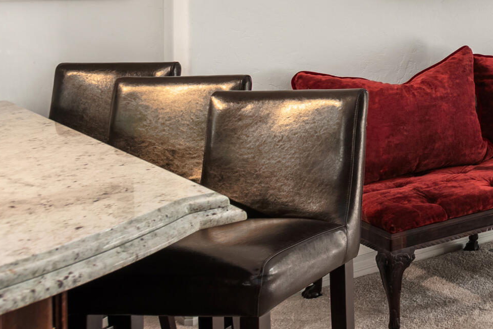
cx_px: 741
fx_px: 849
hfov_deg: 24.8
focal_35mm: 62
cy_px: -24
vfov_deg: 20.9
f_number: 7.1
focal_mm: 20
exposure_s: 1.6
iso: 100
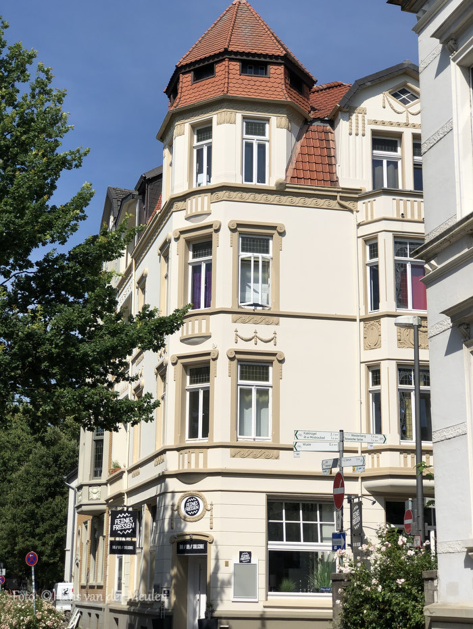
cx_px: 236
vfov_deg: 33.8
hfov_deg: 25.7
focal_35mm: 57
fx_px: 1038
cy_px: 314
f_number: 2.8
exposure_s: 1/1656
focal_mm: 6.6
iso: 20
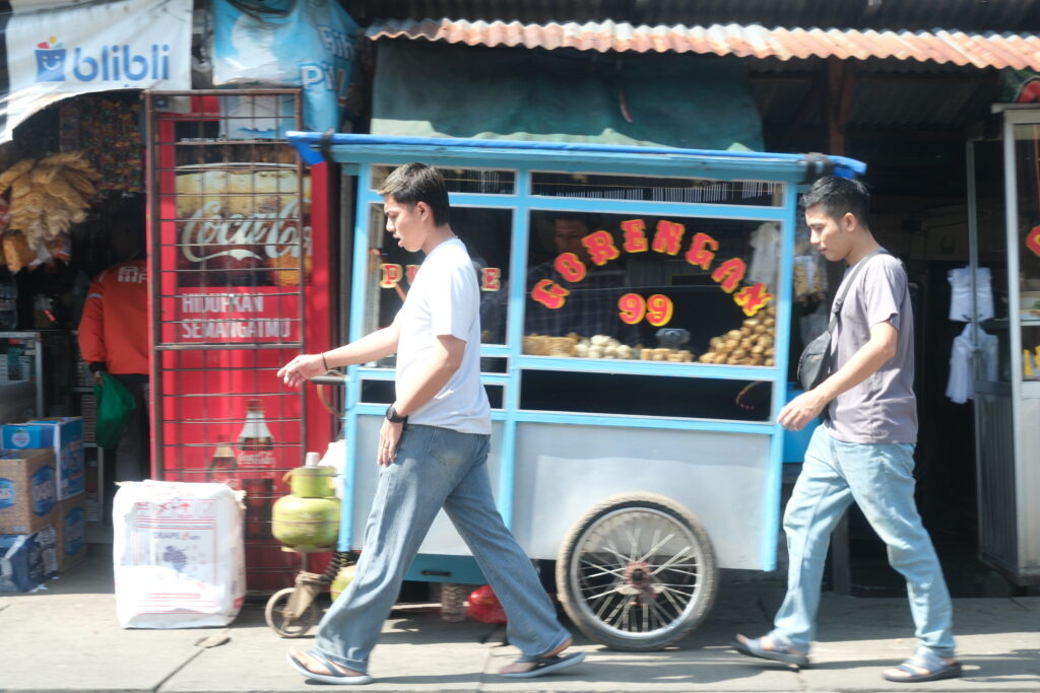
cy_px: 346
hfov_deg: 32.9
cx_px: 520
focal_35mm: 61
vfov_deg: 22.3
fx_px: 1762
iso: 500
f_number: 4.5
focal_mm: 40.8
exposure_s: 1/80
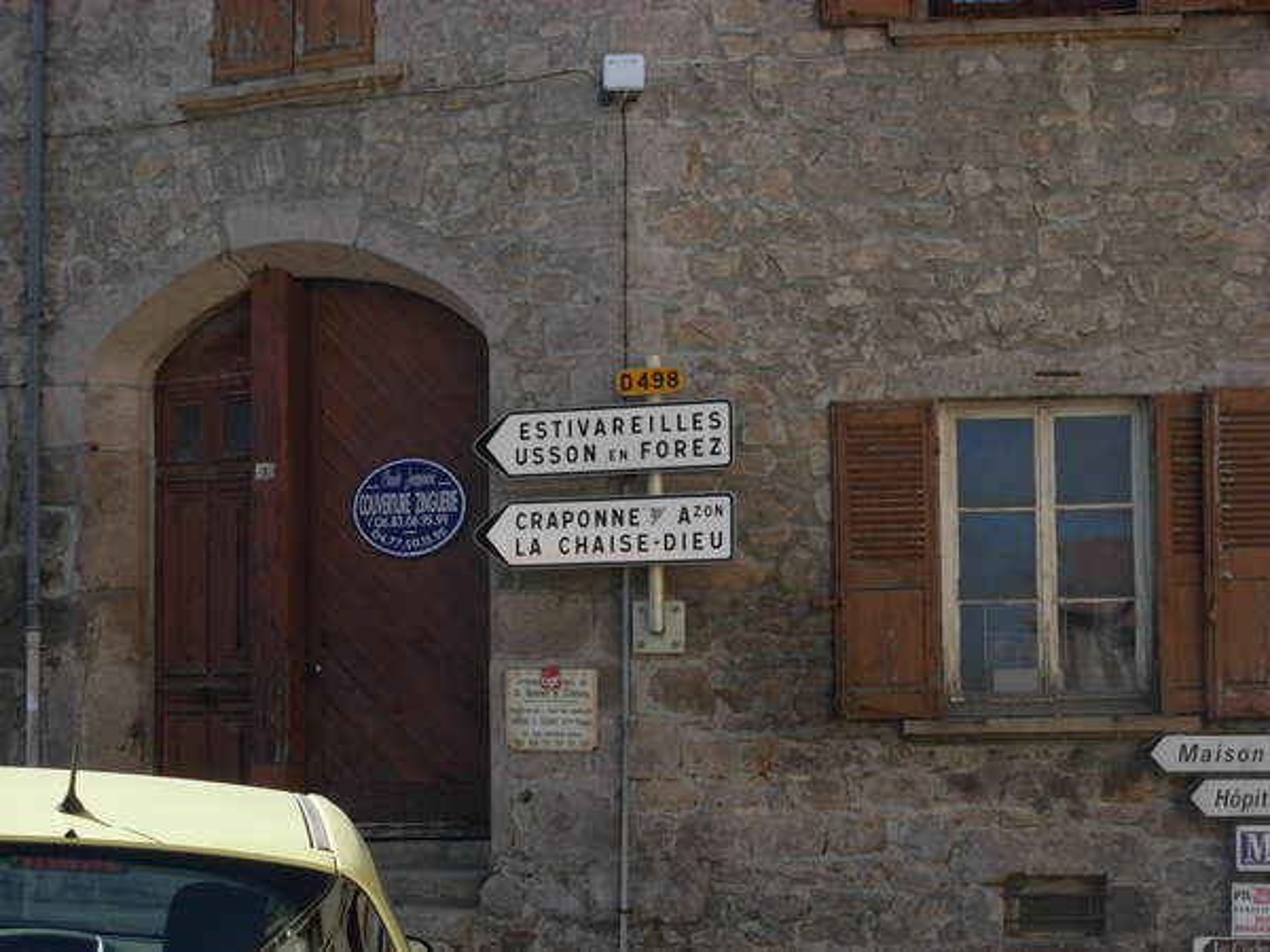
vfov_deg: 18.0
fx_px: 3008
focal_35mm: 82
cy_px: 476
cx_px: 635
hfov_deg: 23.8
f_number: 3.7
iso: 79
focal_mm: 13.5
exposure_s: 1/430
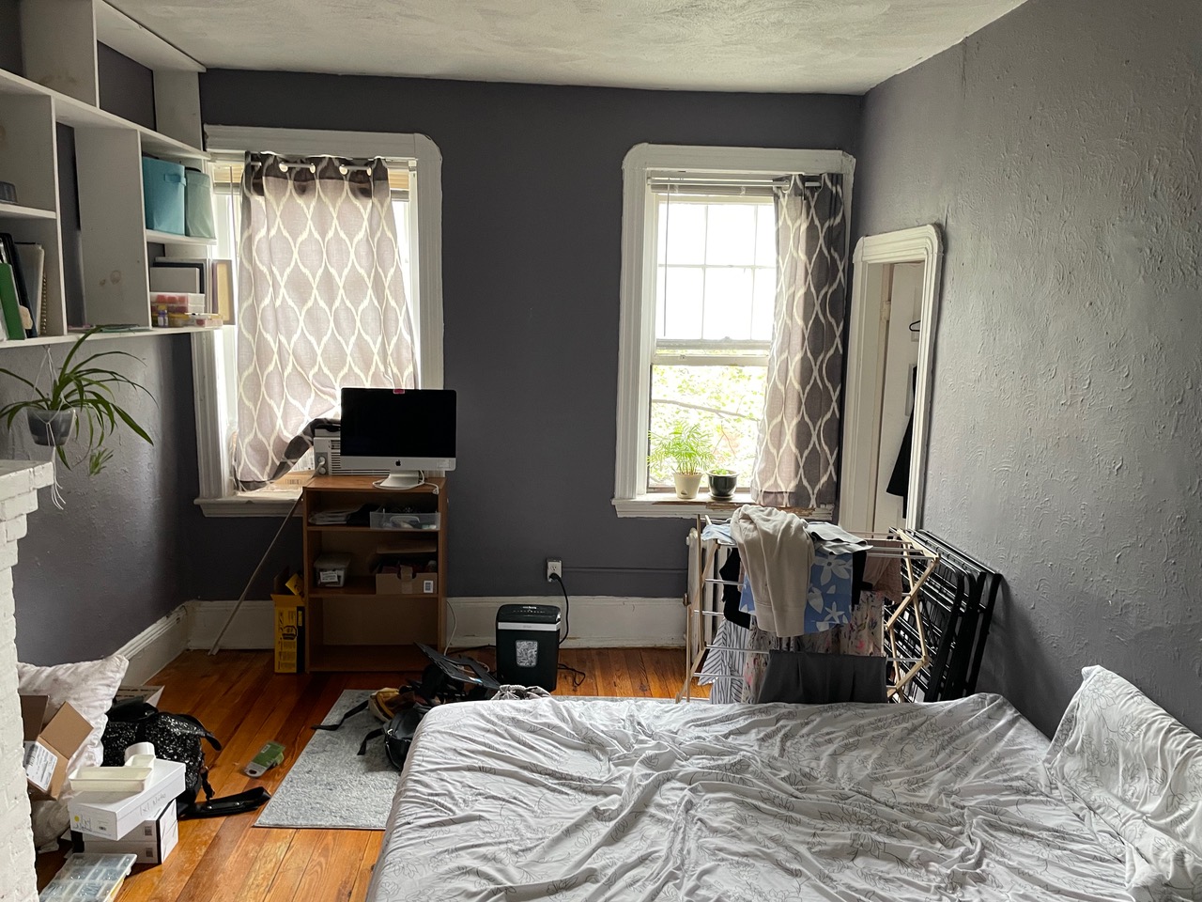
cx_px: 601
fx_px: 903
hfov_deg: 67.3
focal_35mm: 26
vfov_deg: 53.1
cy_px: 451
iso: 160
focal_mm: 4.2
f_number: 1.6
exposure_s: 1/60
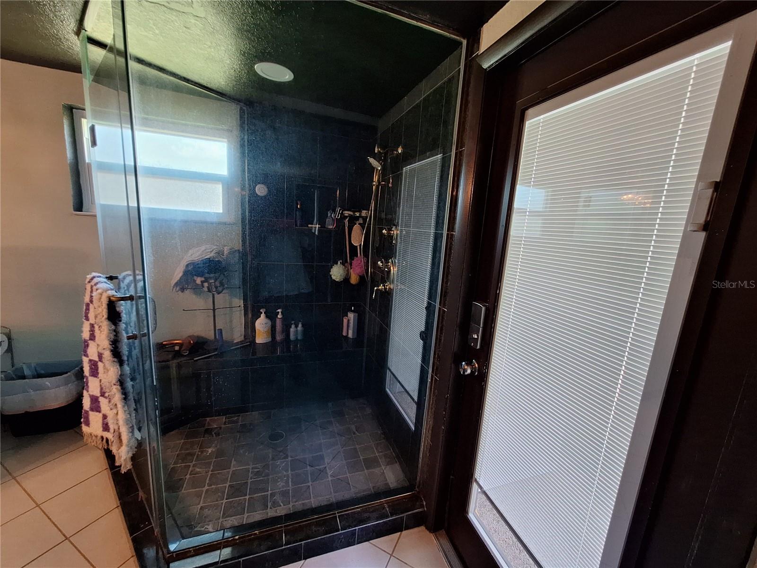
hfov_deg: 106.2
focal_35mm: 13
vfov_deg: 89.9
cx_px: 378
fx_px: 284
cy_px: 284
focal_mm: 1.74
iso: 100
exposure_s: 1/40
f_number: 2.2
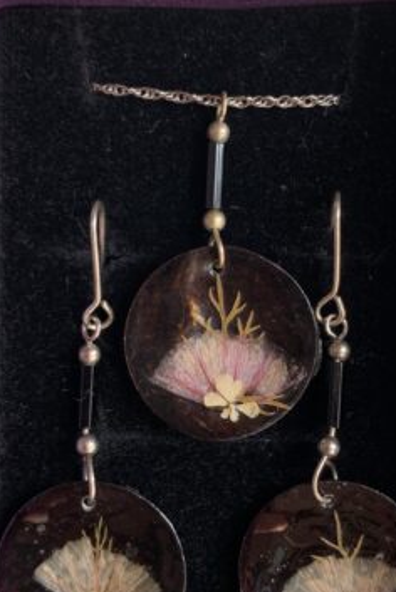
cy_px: 304
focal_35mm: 51
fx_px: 840
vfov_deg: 38.8
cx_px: 196
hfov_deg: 26.5
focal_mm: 4.25
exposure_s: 1/122
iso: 25
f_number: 1.8
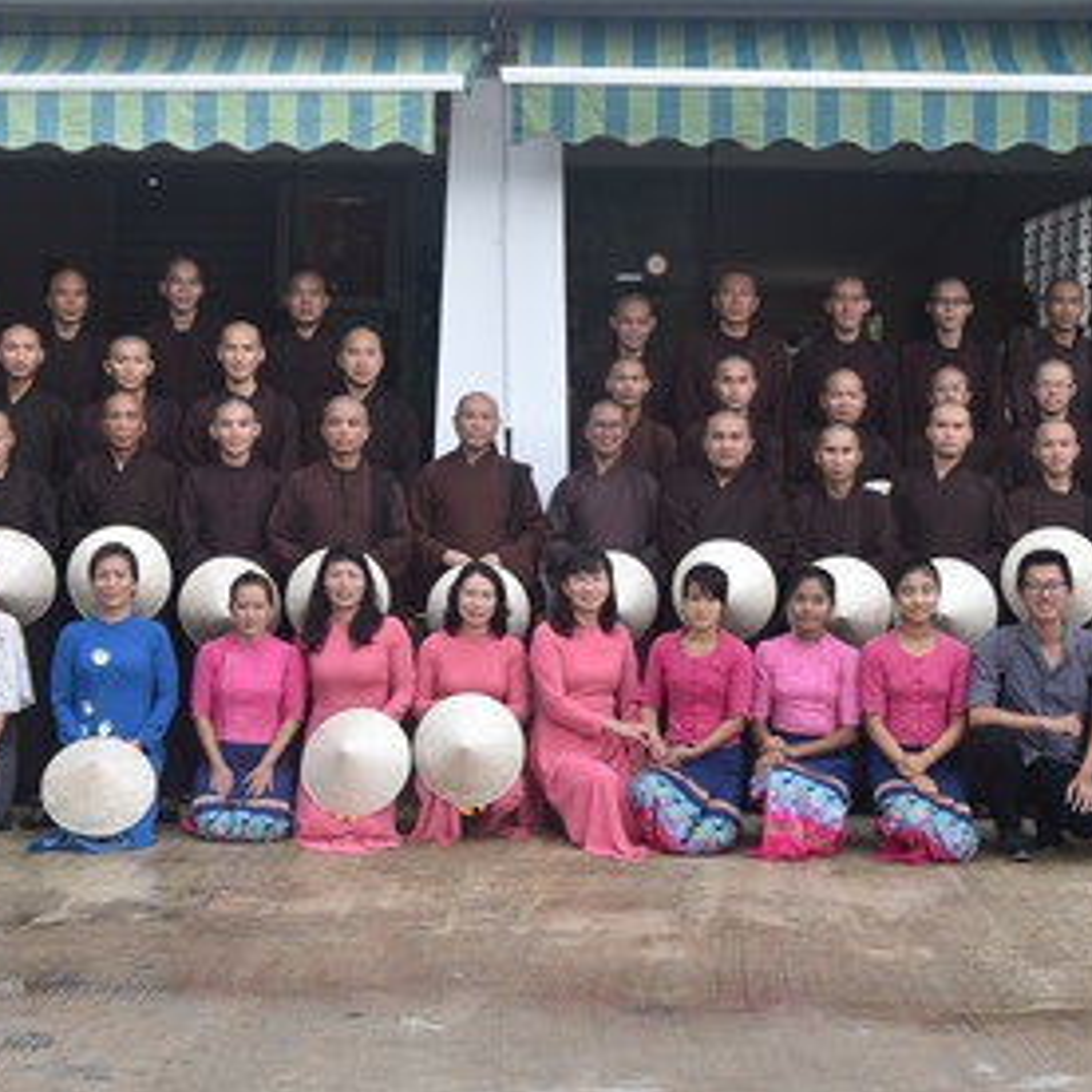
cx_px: 471
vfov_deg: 25.3
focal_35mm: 68
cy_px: 437
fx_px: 2427
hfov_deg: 25.3
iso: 320
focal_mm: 34
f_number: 5.6
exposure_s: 1/160
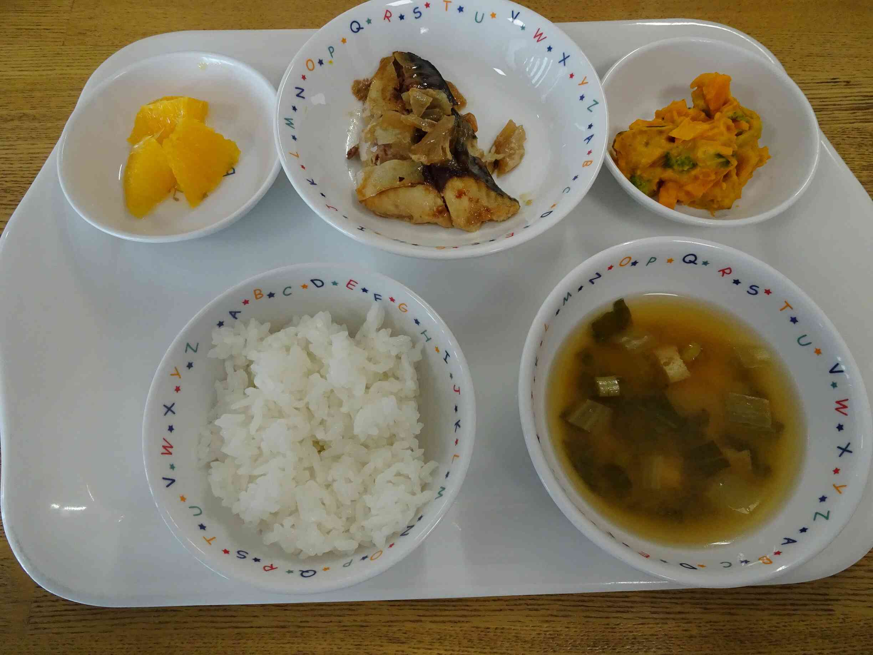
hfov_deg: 71.6
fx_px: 605
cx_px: 436
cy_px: 328
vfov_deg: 56.8
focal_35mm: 24
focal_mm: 4.1
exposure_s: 1/250
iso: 400
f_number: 3.5
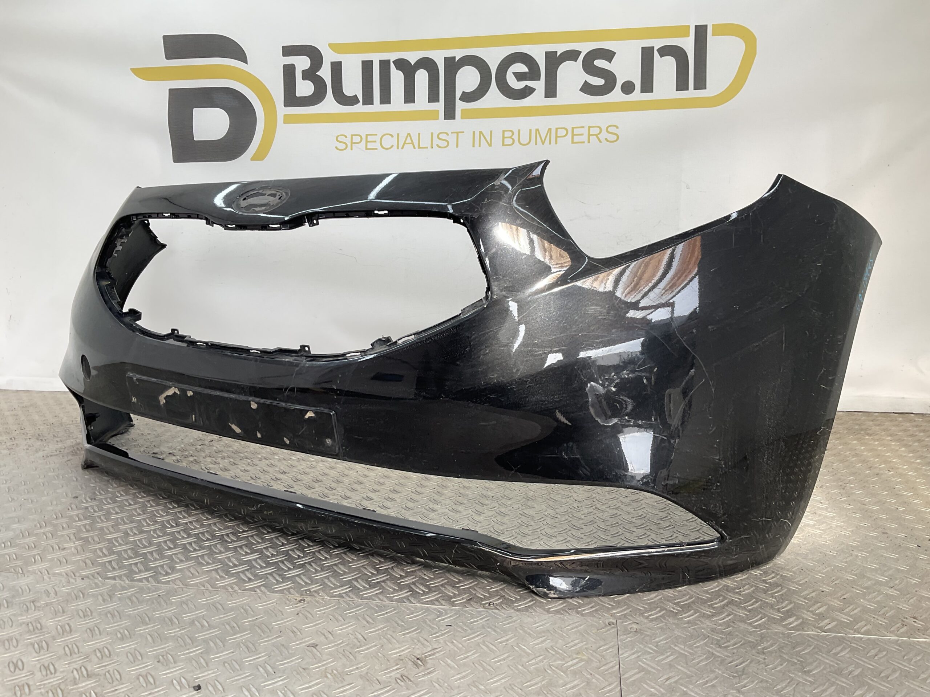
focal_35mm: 29
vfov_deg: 48.2
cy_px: 348
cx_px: 465
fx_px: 779
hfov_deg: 61.7
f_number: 1.8
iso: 16
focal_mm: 3
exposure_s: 1/165
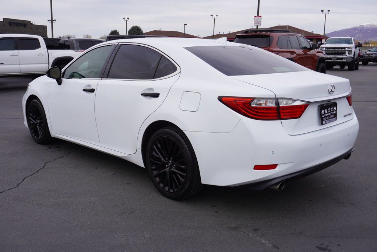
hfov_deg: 53.1
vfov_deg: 36.9
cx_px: 188
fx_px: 377
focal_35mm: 36
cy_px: 126
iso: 100
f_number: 9
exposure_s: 1/125
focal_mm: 24
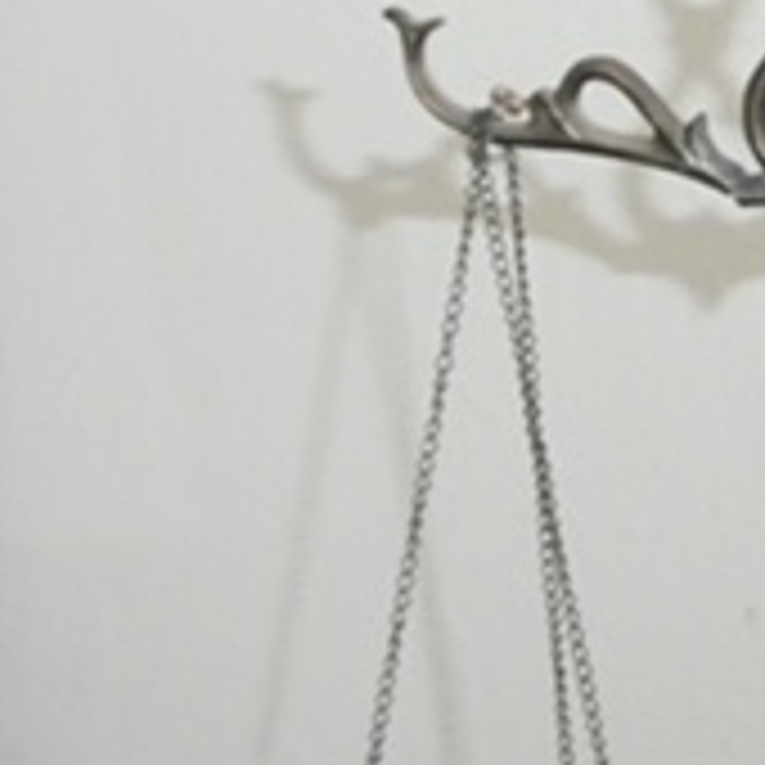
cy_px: 320
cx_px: 1408
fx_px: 4150
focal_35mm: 166
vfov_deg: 10.5
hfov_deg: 9.9
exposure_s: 1/60
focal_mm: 9
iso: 640
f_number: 4.1
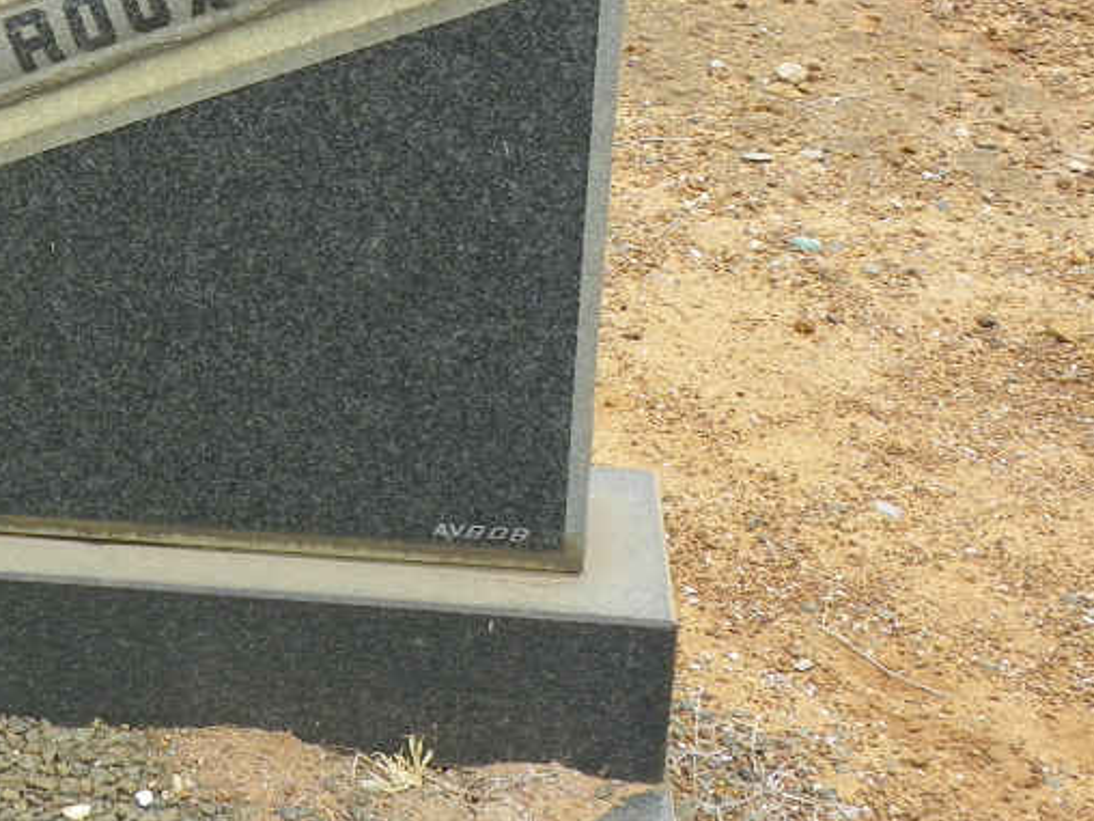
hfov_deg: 18.4
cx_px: -9
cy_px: 88
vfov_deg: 14.1
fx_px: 3287
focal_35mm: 104
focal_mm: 7.9
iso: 64
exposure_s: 1/160
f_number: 4
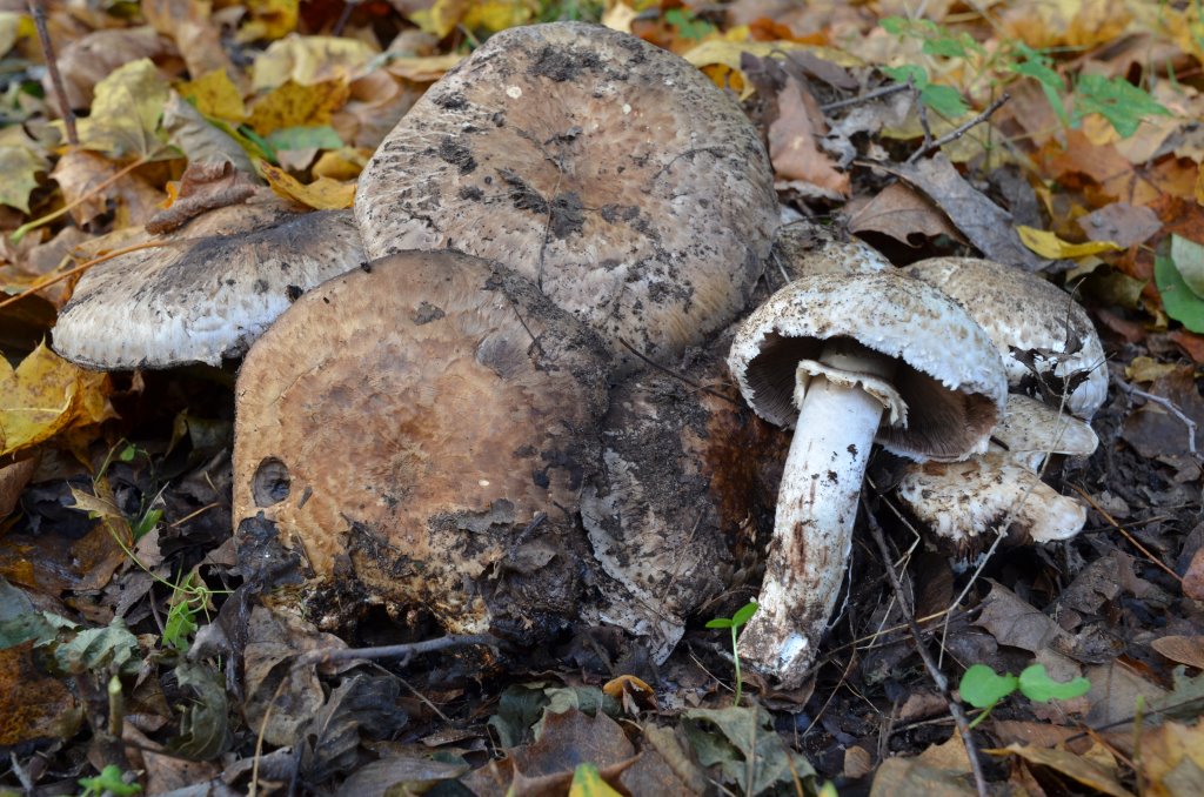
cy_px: 398
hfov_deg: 42.4
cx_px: 602
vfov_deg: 28.8
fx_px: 1552
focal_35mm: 46
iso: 400
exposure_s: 1/50
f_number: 6.3
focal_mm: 31
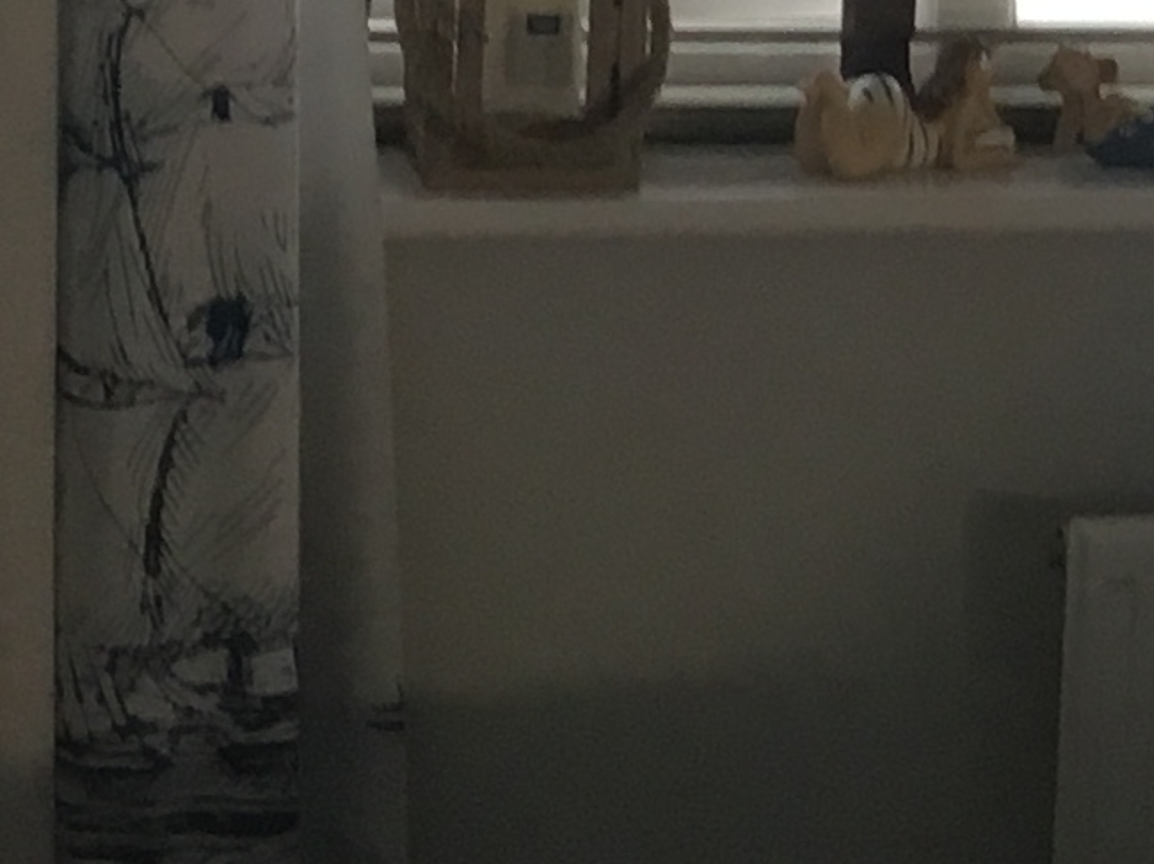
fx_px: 5198
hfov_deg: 12.4
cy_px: -126
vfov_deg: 9.4
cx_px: 1323
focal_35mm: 156
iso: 80
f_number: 2.4
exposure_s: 1/33
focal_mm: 3.3
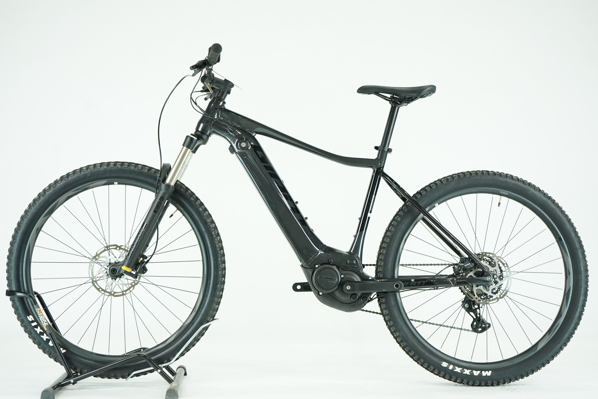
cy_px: 200
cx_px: 299
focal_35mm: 49
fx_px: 814
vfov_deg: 27.5
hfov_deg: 40.3
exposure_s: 1/200
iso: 2000
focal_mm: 49
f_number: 5
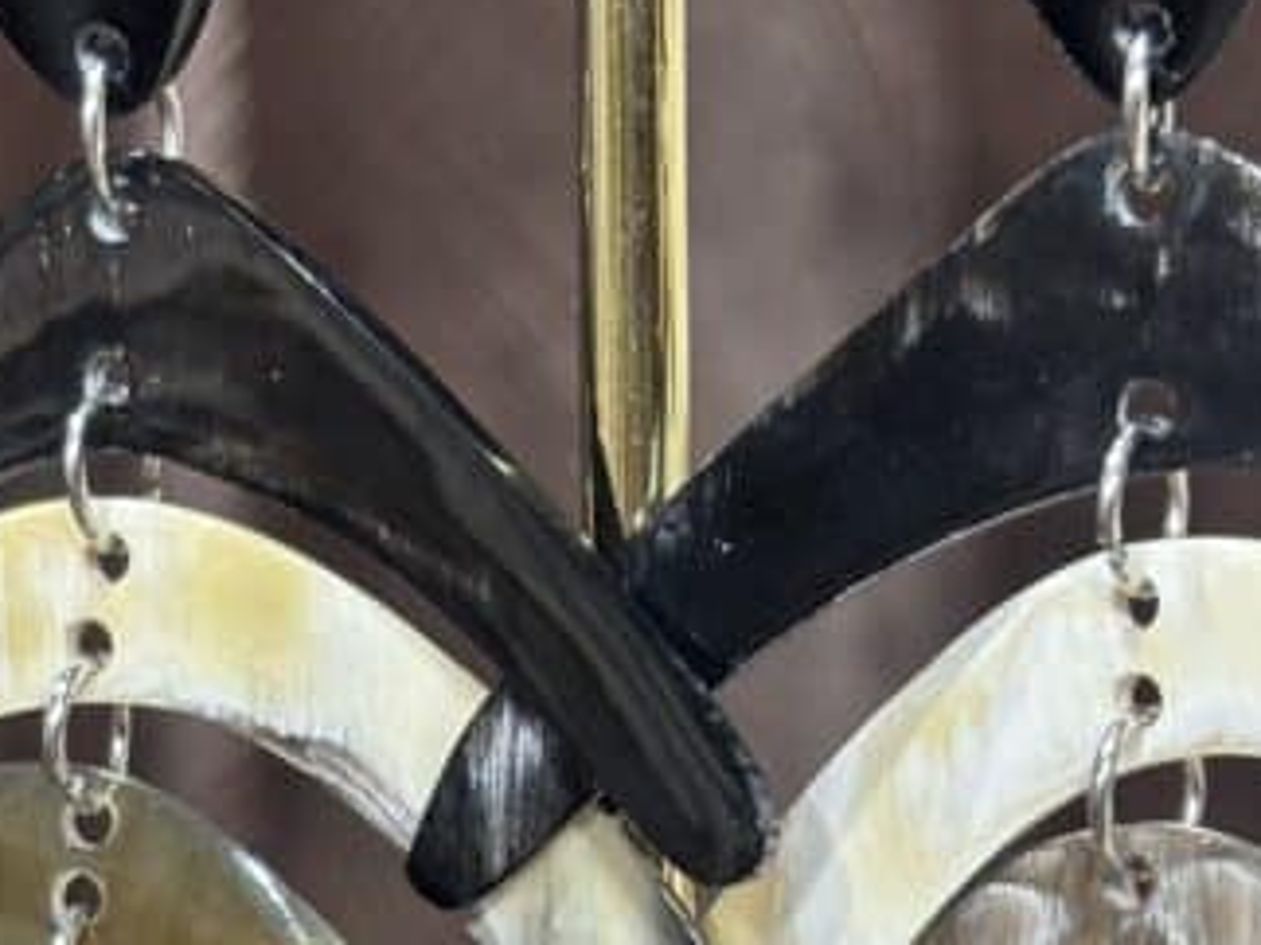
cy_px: 1226
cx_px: 535
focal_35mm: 165
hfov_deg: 12.0
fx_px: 6008
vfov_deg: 8.9
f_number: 1.6
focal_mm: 5.96
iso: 64
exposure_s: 1/100
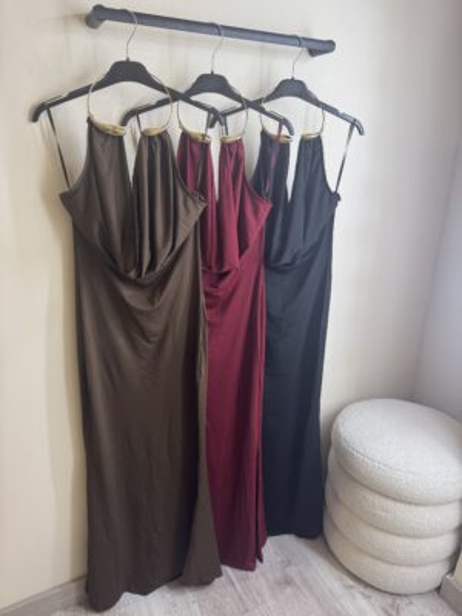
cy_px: 308
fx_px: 427
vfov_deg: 71.6
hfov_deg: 56.8
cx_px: 231
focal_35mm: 24
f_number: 1.78
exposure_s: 1/86
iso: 200
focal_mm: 6.76
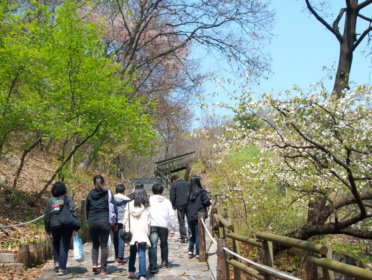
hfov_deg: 40.4
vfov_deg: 30.4
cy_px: 206
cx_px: 188
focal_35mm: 47
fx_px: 505
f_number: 2.8
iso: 64
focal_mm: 5.7
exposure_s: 1/520
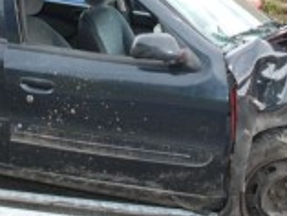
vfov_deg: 21.9
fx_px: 548
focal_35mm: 66
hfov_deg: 29.3
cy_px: 33
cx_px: 124
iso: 400
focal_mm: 18
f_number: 5
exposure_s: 1/200
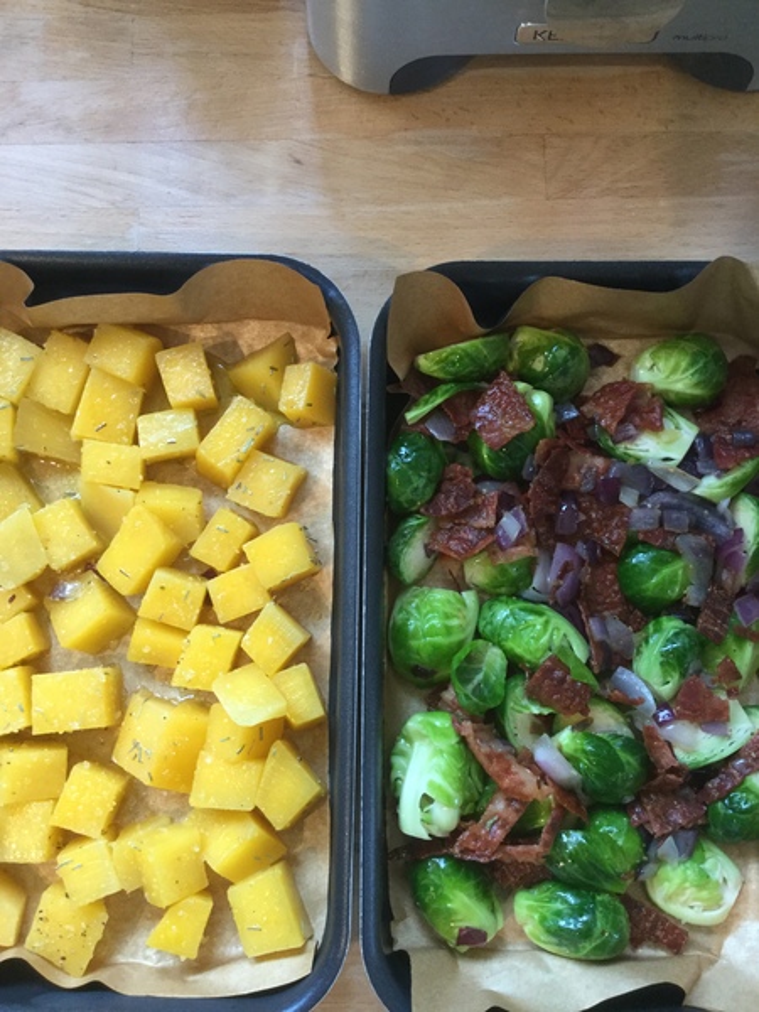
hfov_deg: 45.4
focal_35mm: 31
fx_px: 906
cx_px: 380
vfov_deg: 58.4
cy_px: 506
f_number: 2.4
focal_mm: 3.3
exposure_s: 1/33
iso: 125
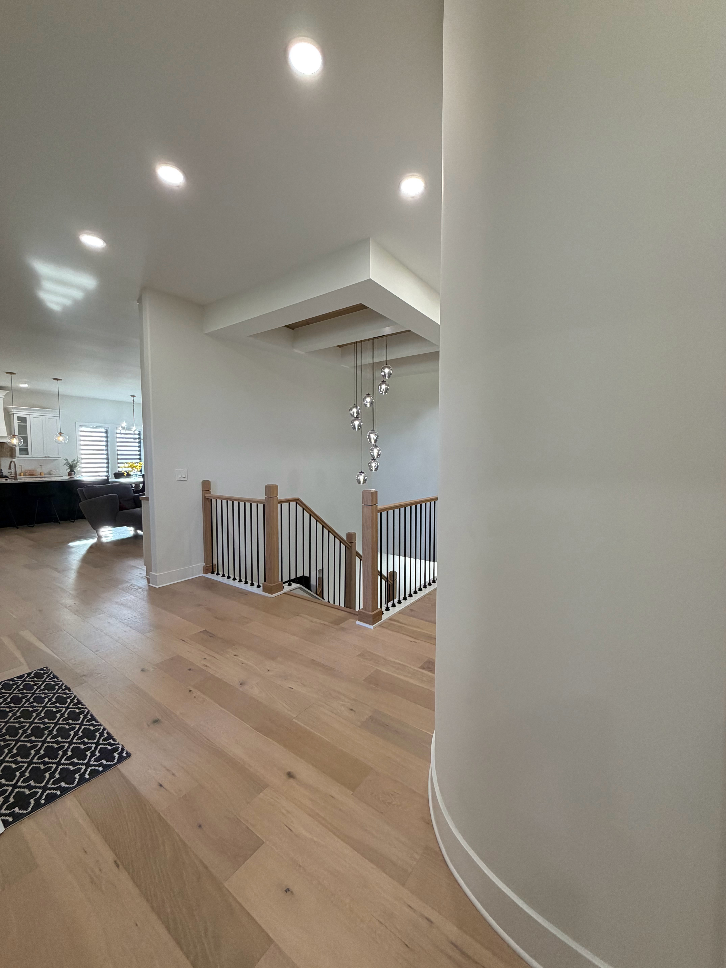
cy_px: 484
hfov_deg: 85.7
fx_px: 391
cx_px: 363
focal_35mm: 14
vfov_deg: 102.1
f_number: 2.2
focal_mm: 2.22
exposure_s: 1/120
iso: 200
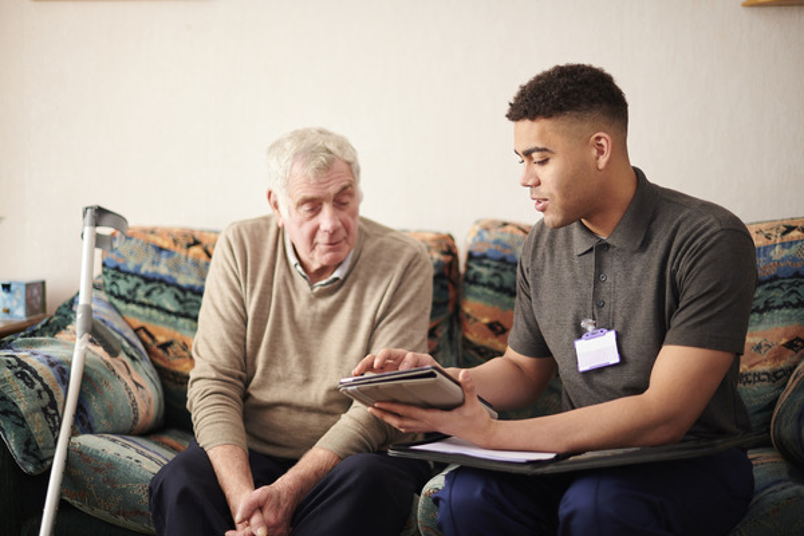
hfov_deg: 39.6
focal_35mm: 50
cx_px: 402
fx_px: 1117
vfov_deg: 27.0
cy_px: 268
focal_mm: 50
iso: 500
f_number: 1.8
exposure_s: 1/125
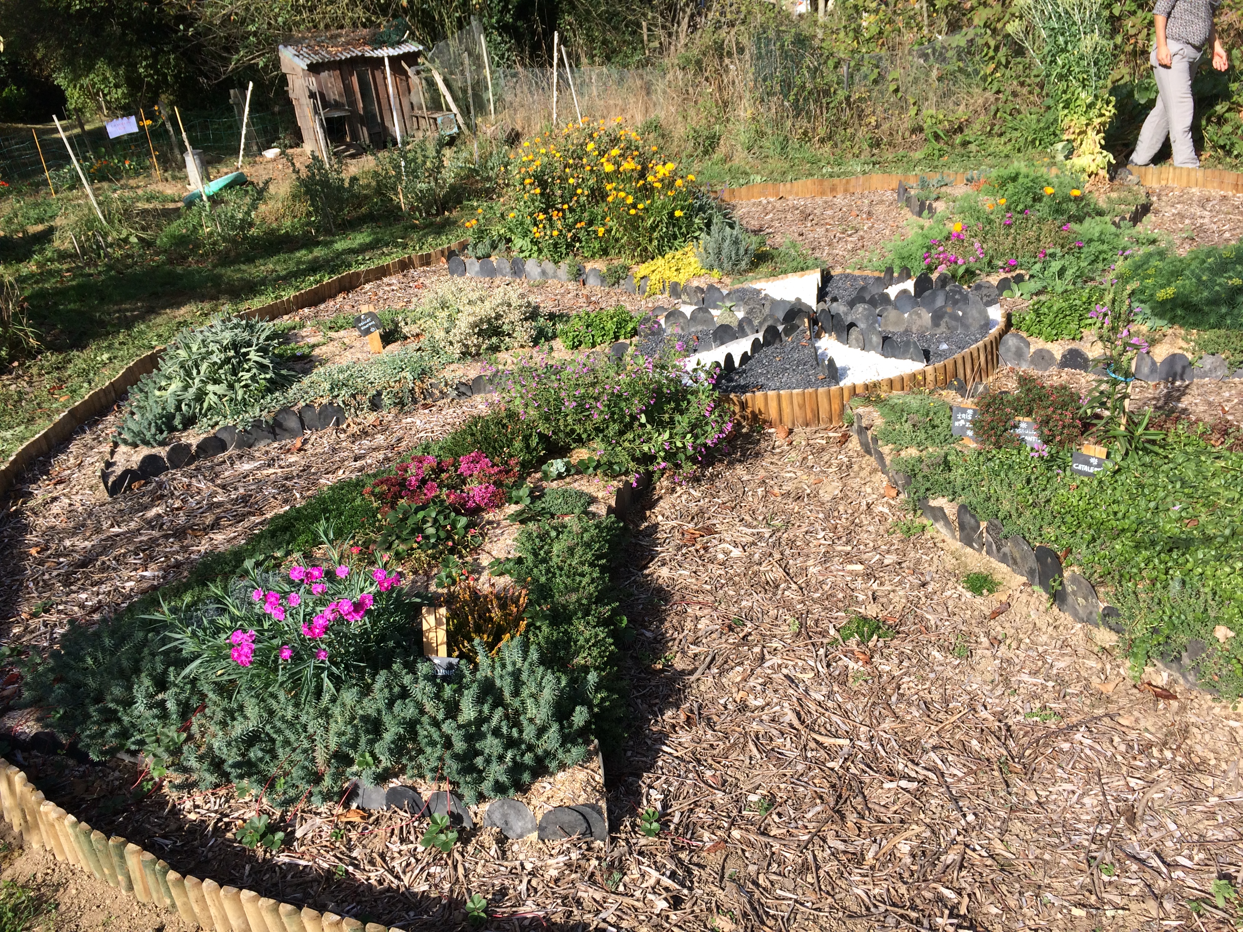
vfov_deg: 48.2
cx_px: 622
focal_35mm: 29
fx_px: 1041
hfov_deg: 61.7
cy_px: 466
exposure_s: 1/1325
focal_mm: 4.15
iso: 32
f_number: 2.2
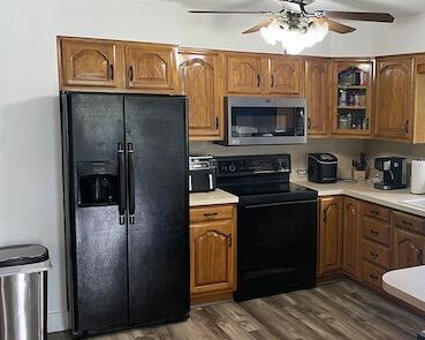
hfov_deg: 40.7
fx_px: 553
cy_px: 169
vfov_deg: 34.1
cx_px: 324
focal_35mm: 44
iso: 100
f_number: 1.6
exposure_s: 1/60
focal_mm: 4.2
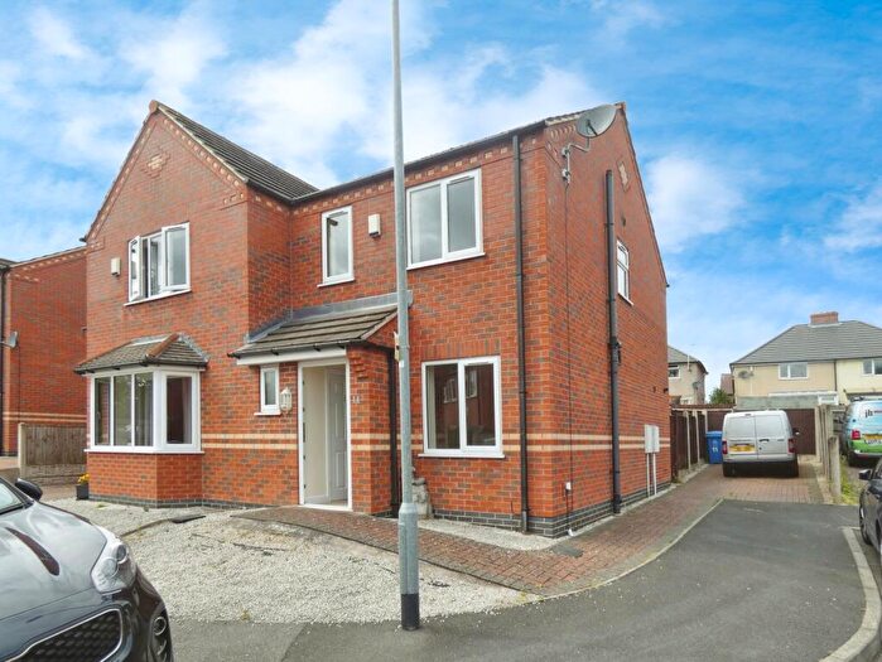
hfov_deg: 81.7
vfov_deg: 66.0
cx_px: 441
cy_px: 331
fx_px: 510
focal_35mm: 20
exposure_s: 1/1000
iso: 80
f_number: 2.8
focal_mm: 3.6
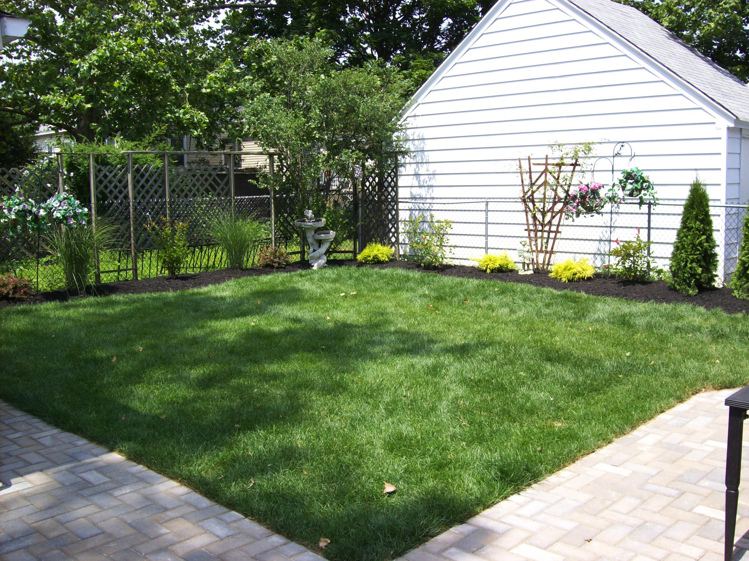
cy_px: 280
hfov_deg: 51.4
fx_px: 779
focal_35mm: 36
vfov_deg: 39.6
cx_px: 374
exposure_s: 1/273
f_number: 4.8
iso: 80
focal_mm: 6
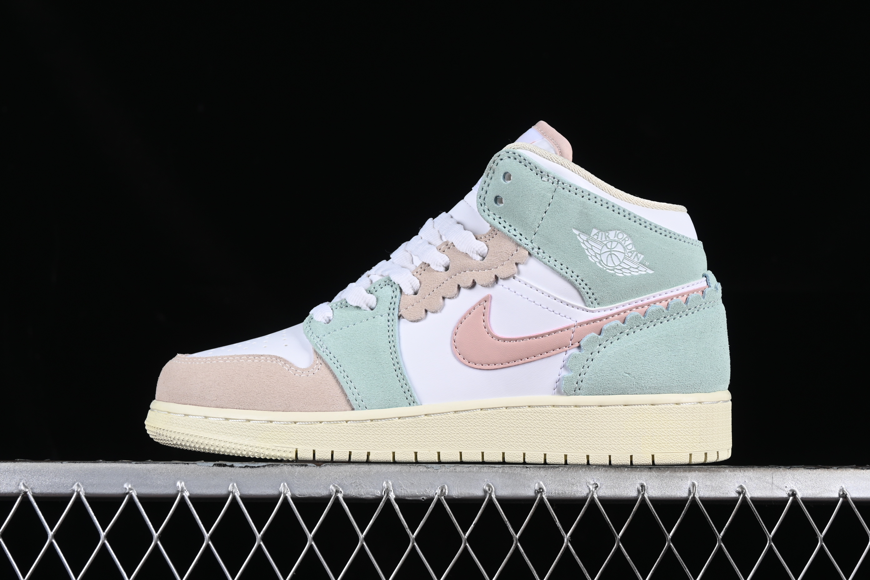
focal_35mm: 75
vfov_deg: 18.2
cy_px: 290
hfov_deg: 27.0
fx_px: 1812
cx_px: 435
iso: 160
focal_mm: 50
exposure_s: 1/80
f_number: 8
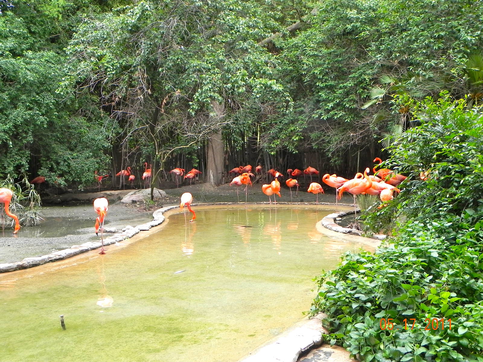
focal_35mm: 37
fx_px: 516
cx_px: 242
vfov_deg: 38.7
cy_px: 181
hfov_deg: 50.1
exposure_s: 1/150
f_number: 4
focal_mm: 6.6
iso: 160
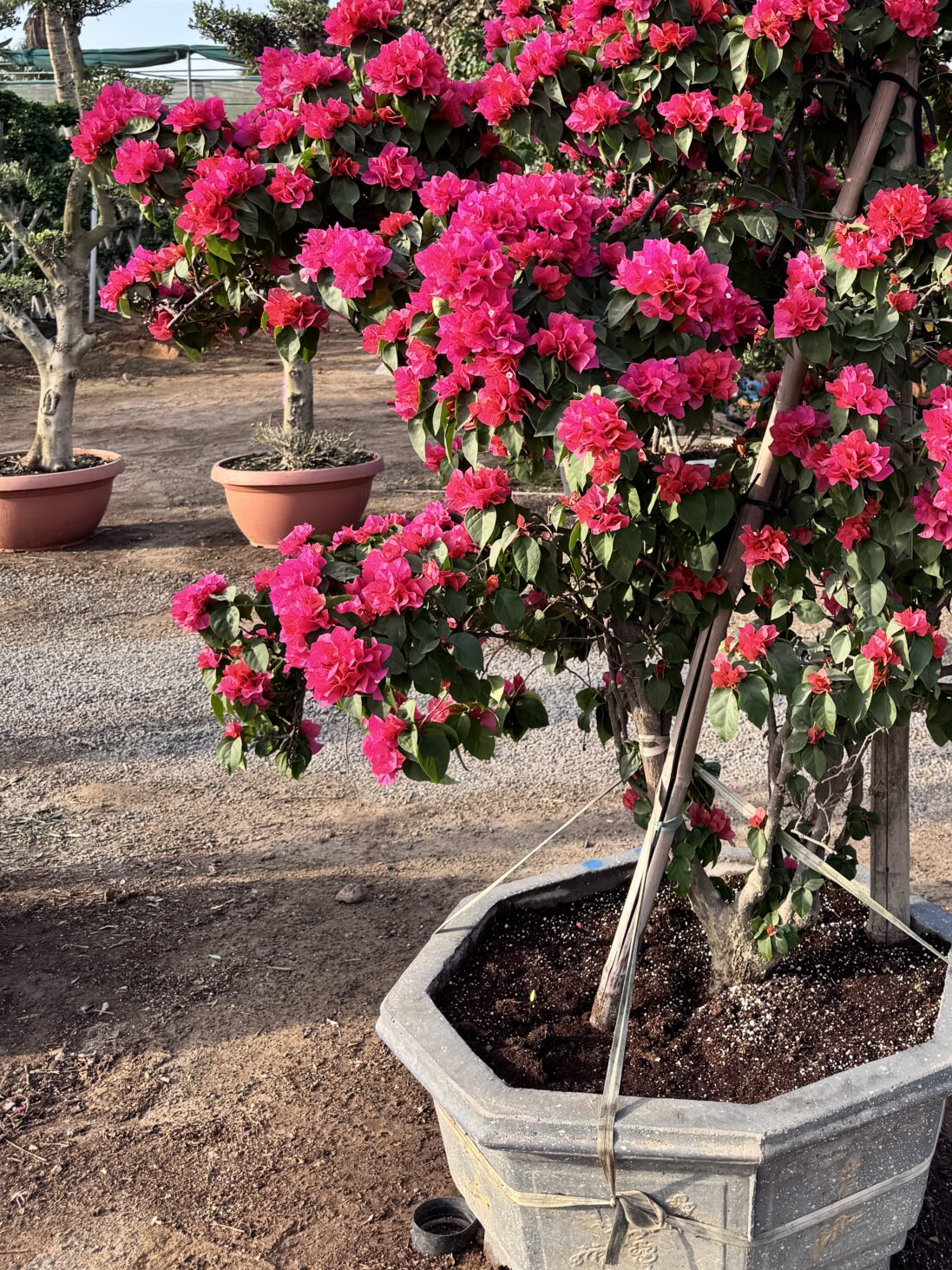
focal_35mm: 42
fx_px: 1540
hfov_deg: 33.4
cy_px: 291
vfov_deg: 43.1
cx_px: 749
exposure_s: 1/980
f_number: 1.78
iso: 80
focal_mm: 6.76
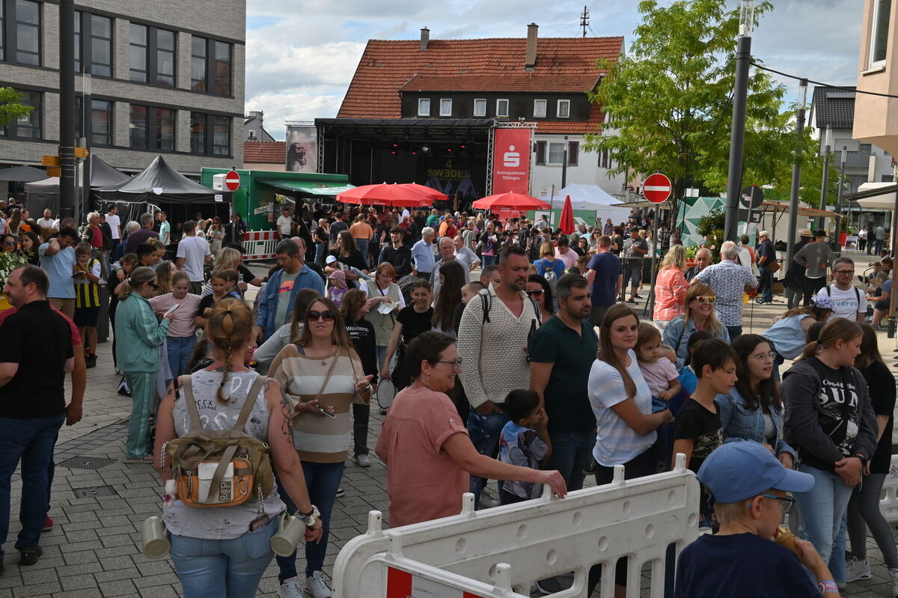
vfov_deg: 31.9
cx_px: 449
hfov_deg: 46.4
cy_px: 299
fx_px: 1047
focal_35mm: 42
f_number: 13
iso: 400
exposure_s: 1/250
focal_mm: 42
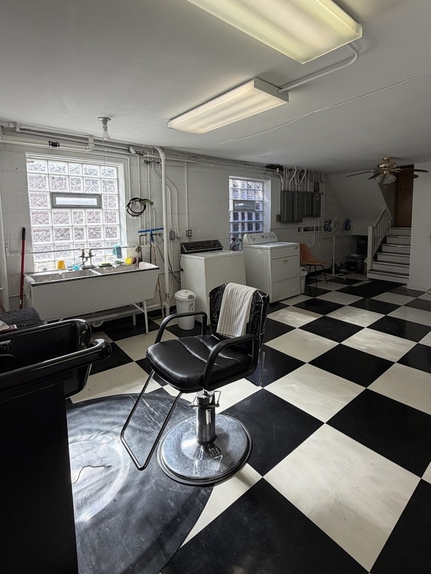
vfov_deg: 87.2
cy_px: 245
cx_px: 254
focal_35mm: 18
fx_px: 299
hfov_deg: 71.0
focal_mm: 2.22
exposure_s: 1/121
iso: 50
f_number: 2.2
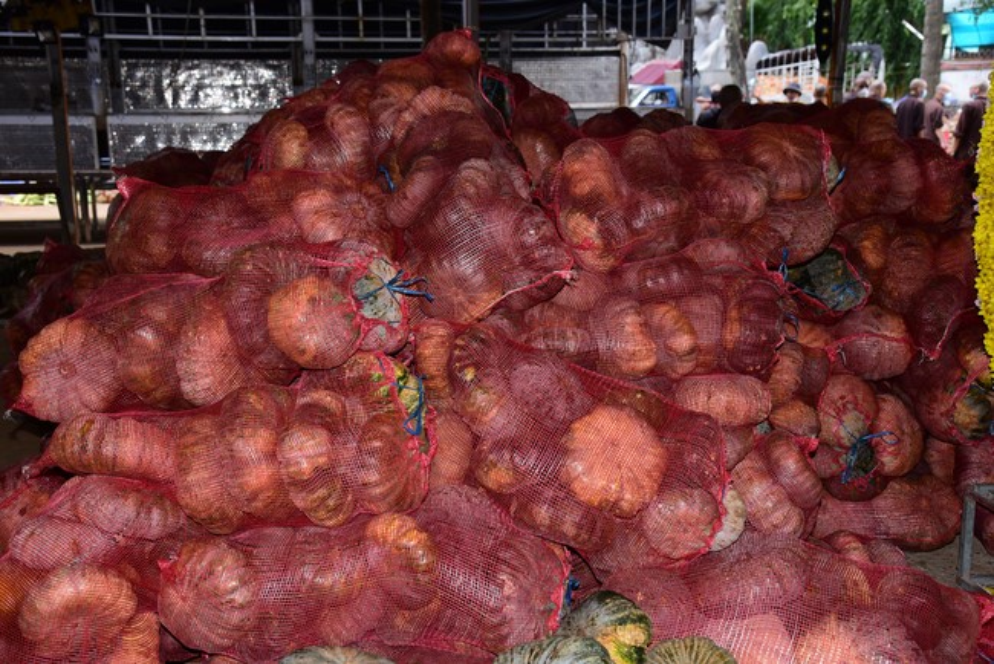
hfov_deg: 44.5
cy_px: 332
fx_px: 1215
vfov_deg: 30.5
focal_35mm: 44
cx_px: 497
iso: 250
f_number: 5.6
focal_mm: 44
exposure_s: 1/60
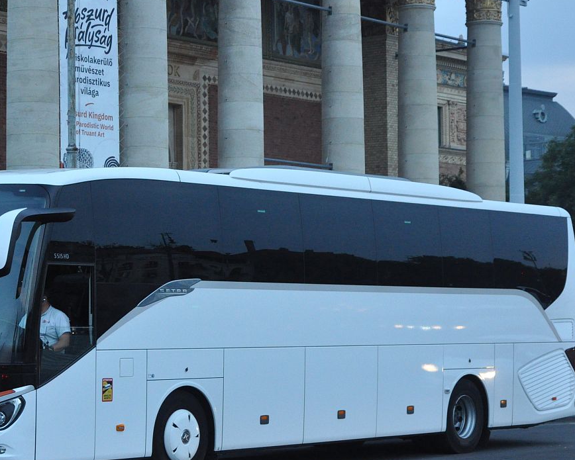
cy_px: 271
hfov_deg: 17.4
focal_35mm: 110
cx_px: 195
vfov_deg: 14.0
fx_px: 1873
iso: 1600
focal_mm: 48
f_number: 4.8
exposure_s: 1/40
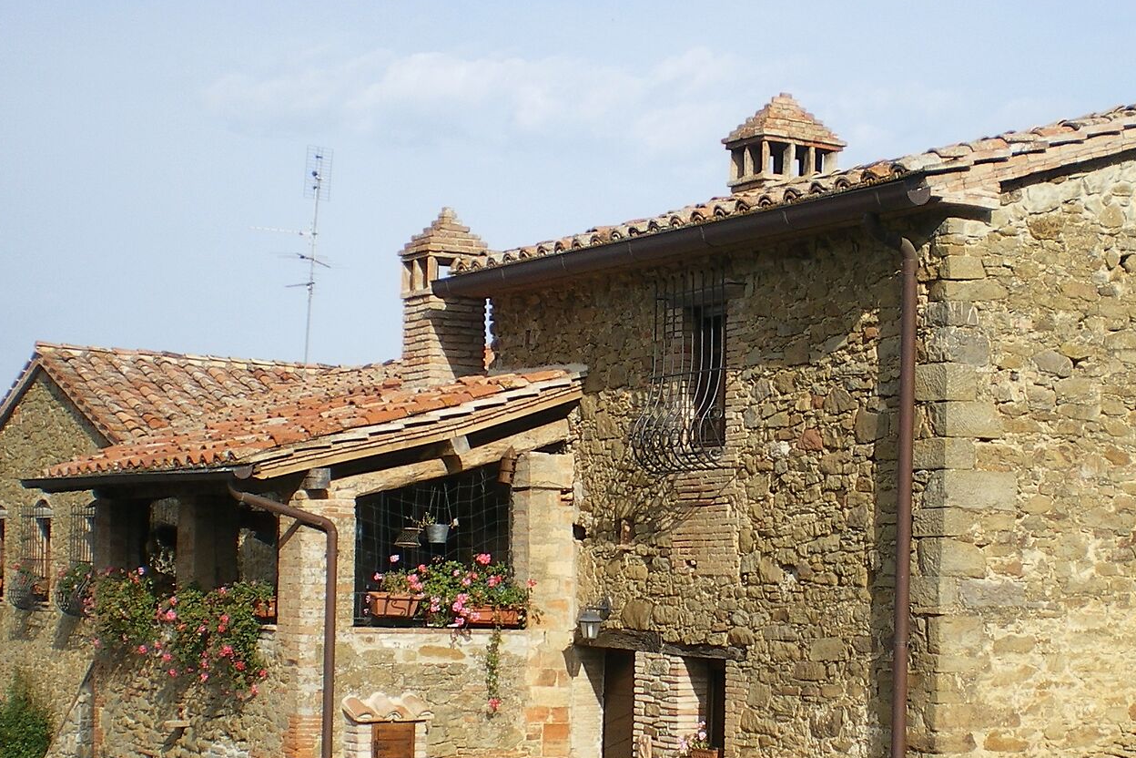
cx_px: 779
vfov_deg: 18.6
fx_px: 2272
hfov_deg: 27.9
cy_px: 681
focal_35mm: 72
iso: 50
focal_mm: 6.3
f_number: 4.6
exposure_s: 1/320
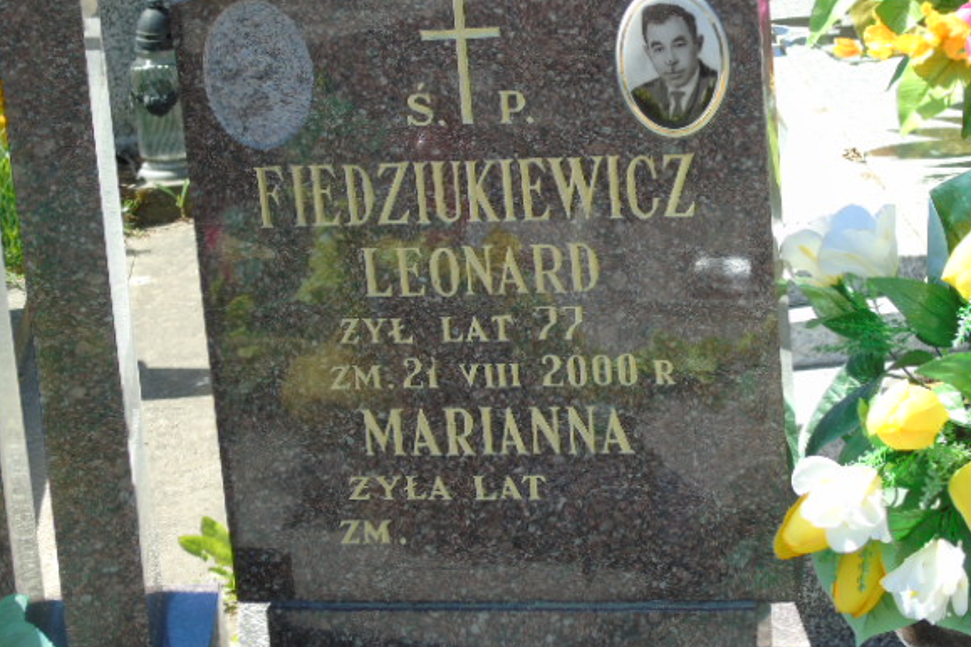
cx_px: 527
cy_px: 315
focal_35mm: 108
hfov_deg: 18.9
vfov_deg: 12.7
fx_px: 2913
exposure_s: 1/200
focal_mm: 17
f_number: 4.3
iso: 80
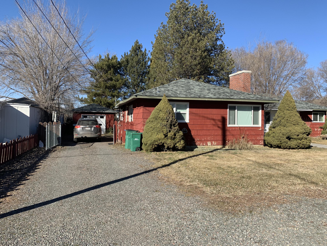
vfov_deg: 53.1
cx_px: 164
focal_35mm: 26
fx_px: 246
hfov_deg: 67.3
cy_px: 123
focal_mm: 4.25
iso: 25
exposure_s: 1/1427
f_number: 1.8
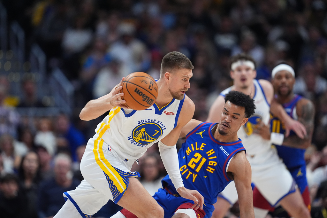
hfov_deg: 5.2
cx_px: 164
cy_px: 109
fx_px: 3632
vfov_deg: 3.4
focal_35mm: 400
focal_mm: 400
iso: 5000
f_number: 3.2
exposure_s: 1/2000
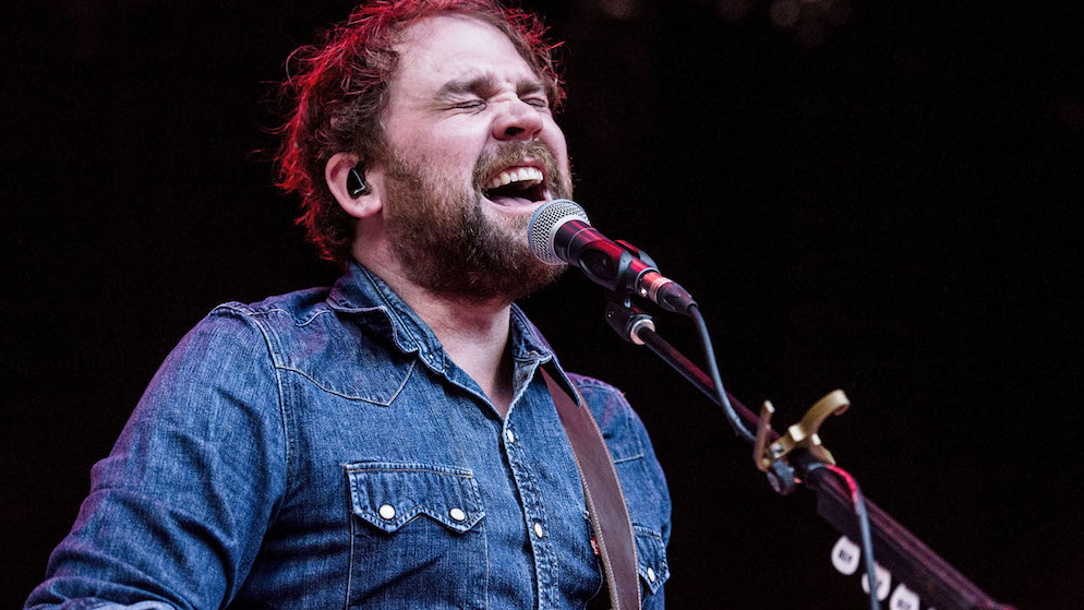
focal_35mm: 118
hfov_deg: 18.2
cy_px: 295
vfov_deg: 10.3
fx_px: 3392
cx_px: 543
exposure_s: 1/320
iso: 3200
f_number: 4
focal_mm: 112
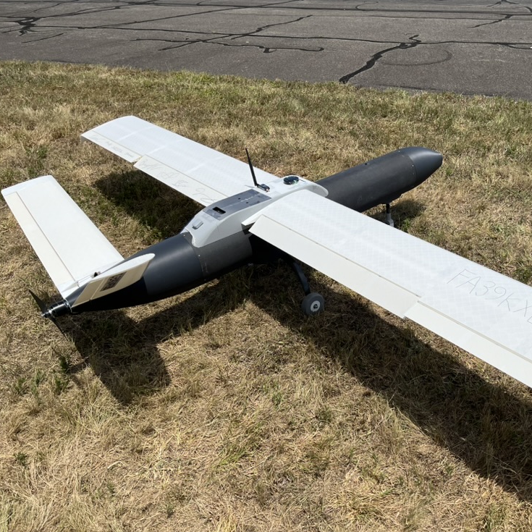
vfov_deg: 51.1
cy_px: 272
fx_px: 556
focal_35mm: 32
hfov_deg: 50.0
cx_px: 362
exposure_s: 1/7353
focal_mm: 5.1
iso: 50
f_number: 1.6
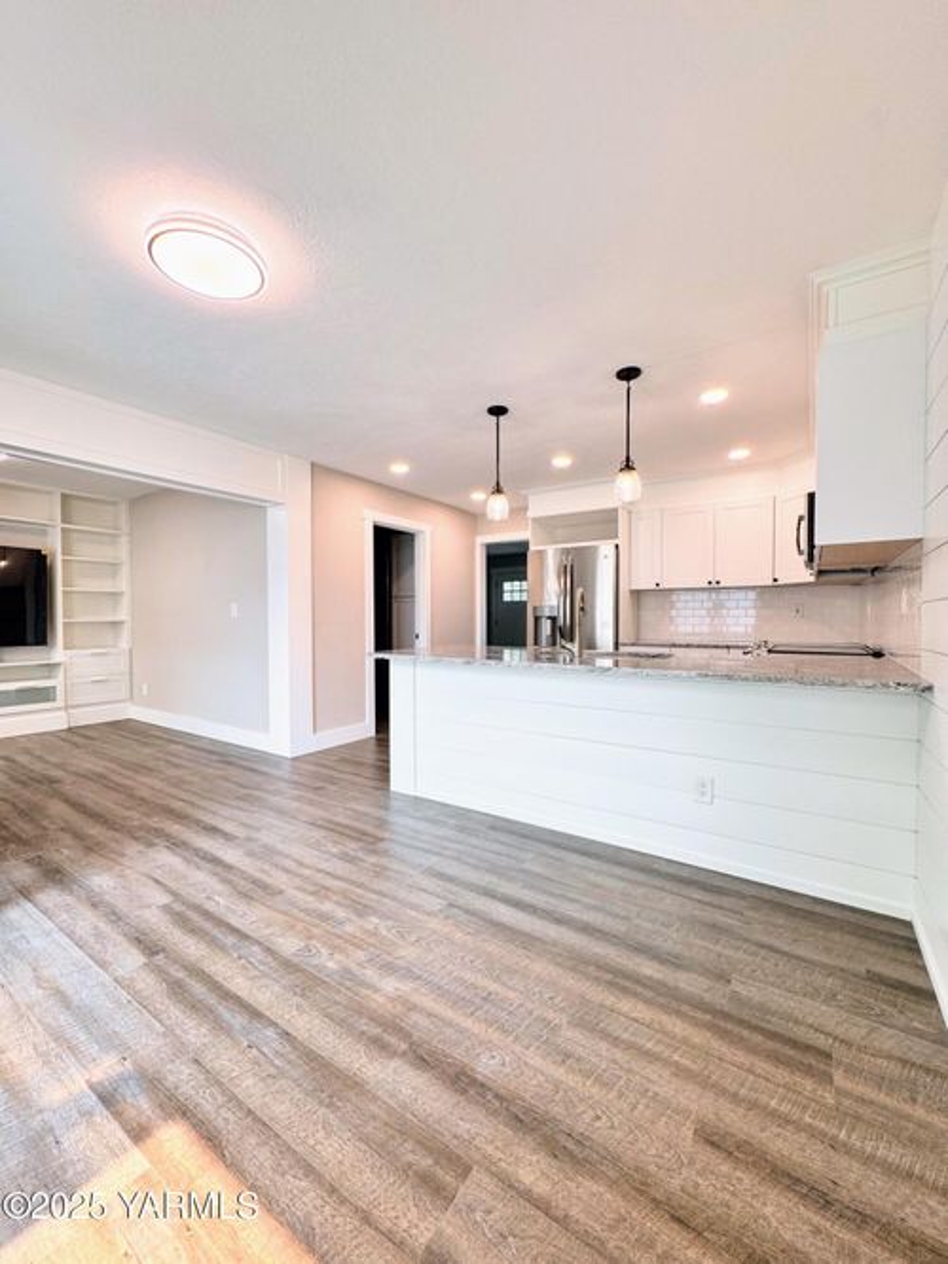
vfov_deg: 102.1
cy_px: 632
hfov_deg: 85.7
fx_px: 511
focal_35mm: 14
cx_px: 474
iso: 64
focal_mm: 2.22
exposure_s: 1/120
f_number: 2.2
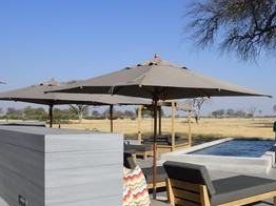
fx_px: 295
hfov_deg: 49.1
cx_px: 189
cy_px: 131
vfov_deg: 38.3
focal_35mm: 37
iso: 200
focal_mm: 24
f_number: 14
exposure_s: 1/250
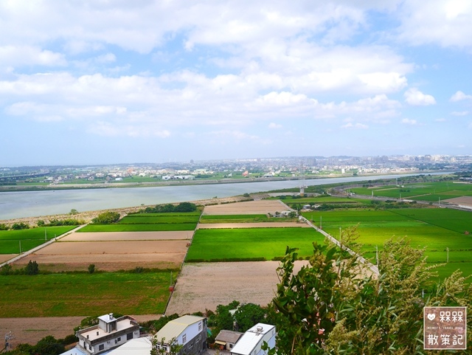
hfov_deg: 59.9
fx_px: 409
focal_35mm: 30
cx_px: 236
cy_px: 178
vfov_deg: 46.9
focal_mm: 15
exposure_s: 1/800
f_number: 5
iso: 160
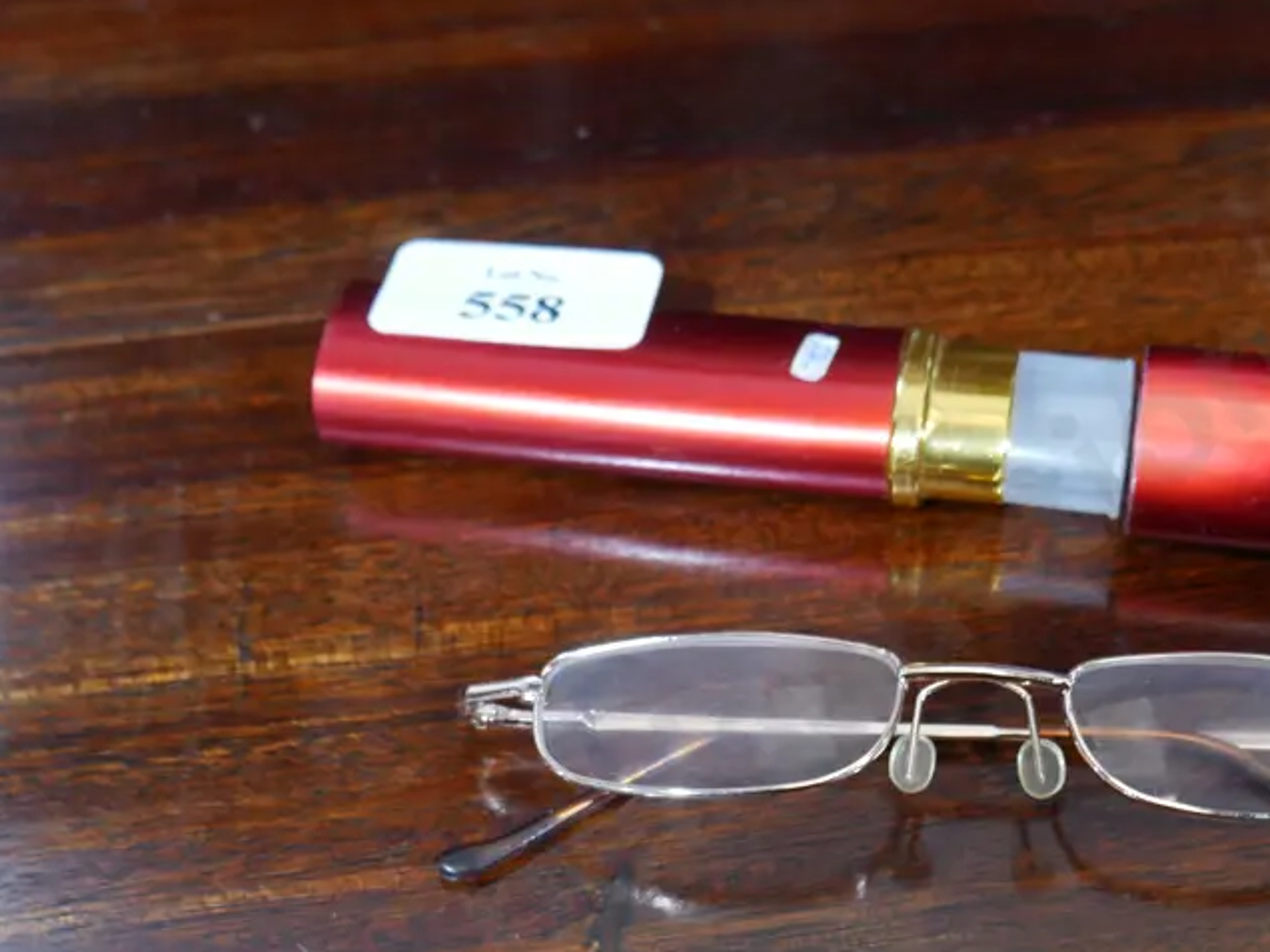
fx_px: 2128
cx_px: 929
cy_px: 614
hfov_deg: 32.7
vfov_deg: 25.1
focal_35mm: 58
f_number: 4.5
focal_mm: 18
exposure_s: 1/60
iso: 1600
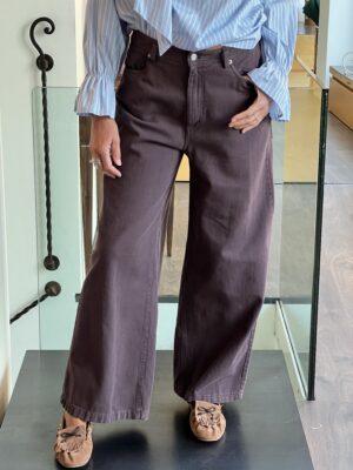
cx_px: 176
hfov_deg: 19.1
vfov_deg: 25.3
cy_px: 235
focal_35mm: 77
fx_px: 1047
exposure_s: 1/50
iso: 250
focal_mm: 9
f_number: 2.8
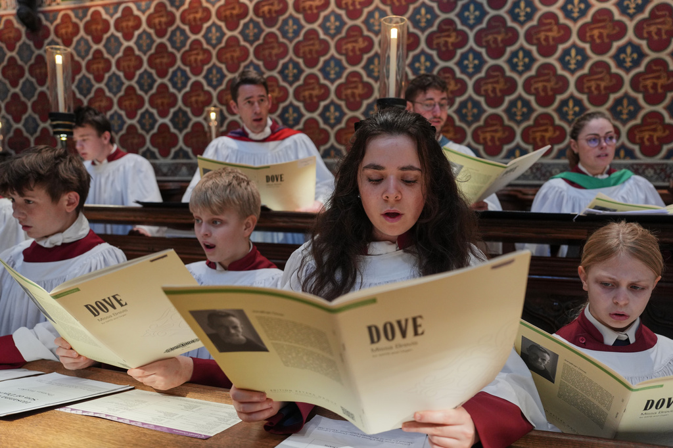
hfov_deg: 73.8
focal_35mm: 24
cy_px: 224
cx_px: 336
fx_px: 448
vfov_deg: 53.1
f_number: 2.8
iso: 1600
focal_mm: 24
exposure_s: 1/80
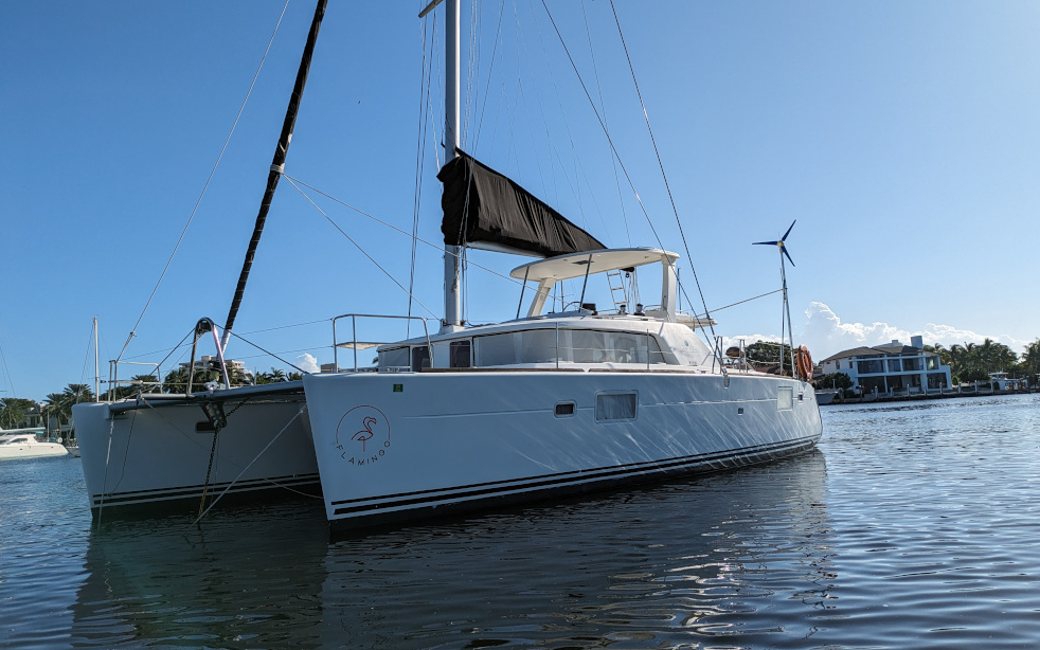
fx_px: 765
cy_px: 357
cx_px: 524
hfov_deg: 68.4
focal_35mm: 27
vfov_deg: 46.0
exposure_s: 1/3745
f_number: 1.89
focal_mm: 5.43
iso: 45
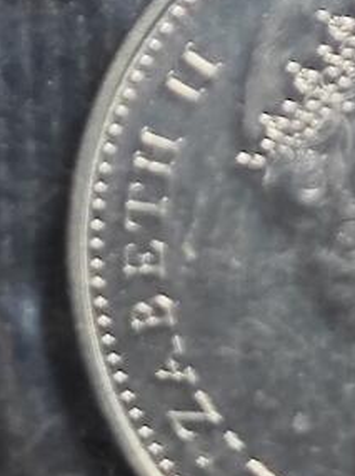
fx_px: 4248
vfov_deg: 6.2
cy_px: -433
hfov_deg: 4.8
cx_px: 80
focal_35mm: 310
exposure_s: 1/76.5
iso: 80
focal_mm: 5.84
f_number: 1.6
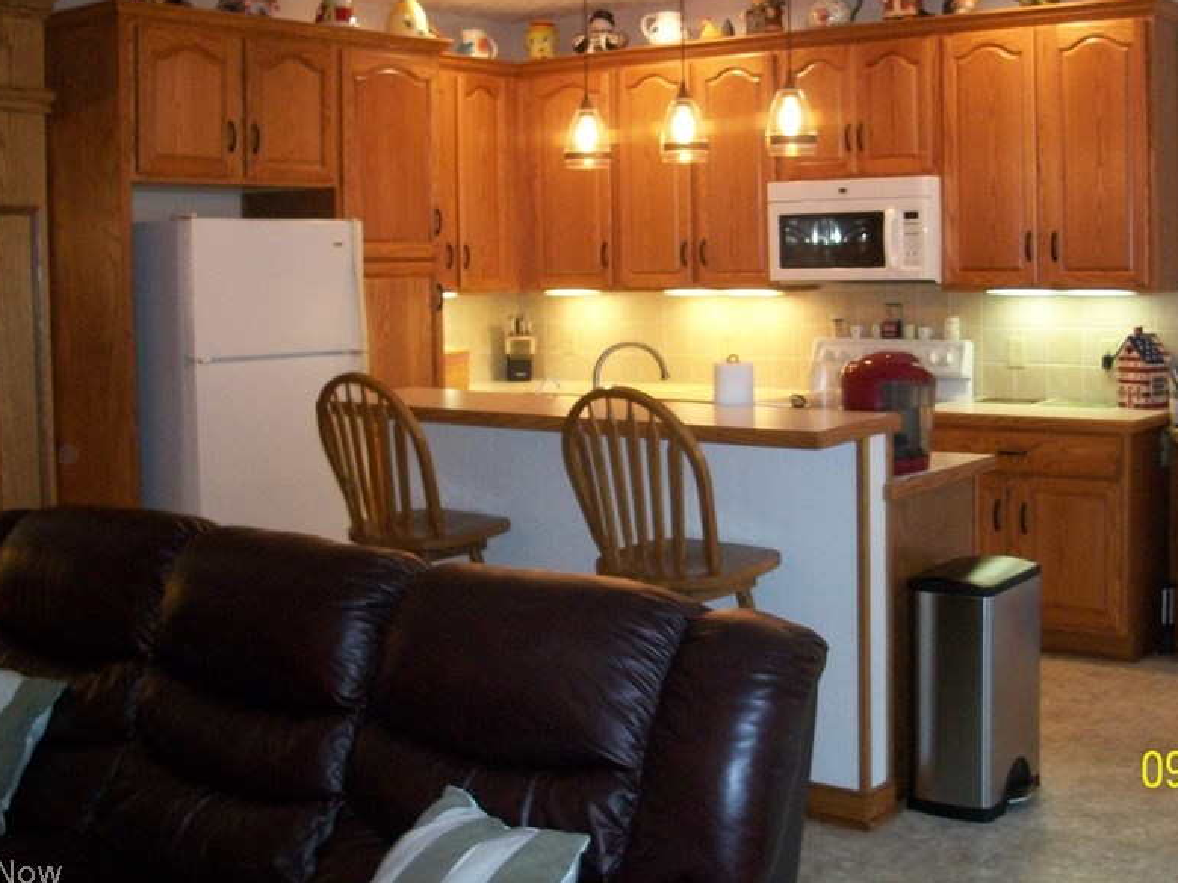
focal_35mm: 46
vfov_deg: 31.3
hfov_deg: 41.1
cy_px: 318
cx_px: 680
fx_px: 1565
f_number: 3.1
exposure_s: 1/30
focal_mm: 6.3
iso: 320
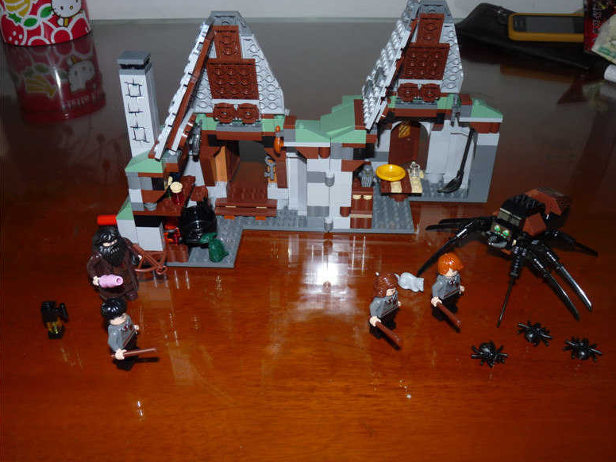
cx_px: 316
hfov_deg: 55.3
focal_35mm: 33
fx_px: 587
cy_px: 229
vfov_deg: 42.9
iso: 100
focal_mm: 5.8
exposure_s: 1/30
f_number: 3
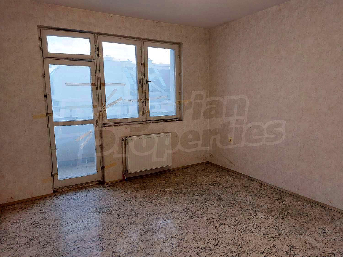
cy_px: 128
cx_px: 172
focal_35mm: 25
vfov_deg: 54.9
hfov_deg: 69.4
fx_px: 248
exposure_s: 1/50
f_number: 1.8
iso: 125
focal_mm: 5.23
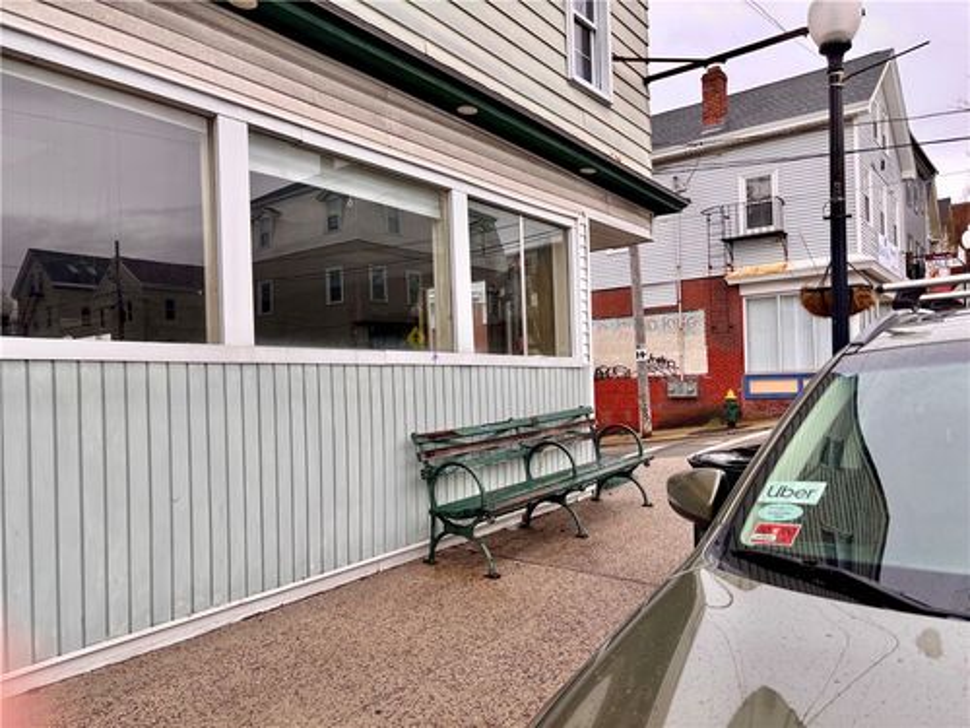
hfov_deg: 67.3
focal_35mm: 26
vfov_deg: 53.1
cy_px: 364
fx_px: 729
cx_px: 485
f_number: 1.6
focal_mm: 5.96
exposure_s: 1/393
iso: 50
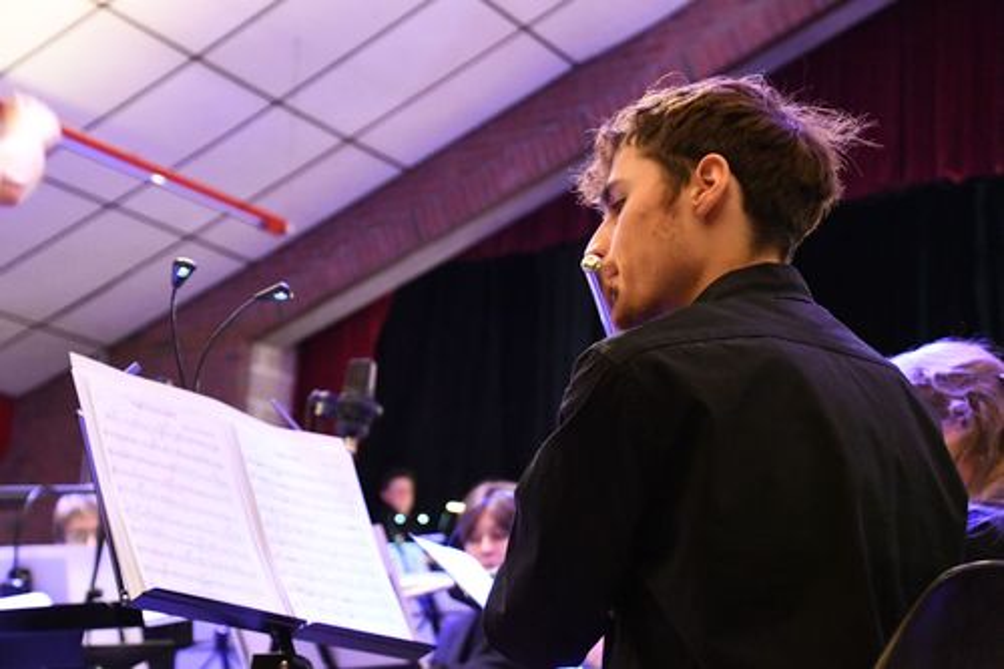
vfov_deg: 22.6
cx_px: 502
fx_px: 1673
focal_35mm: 60
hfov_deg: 33.4
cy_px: 334
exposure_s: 1/60
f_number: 4.2
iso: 14400
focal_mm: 40
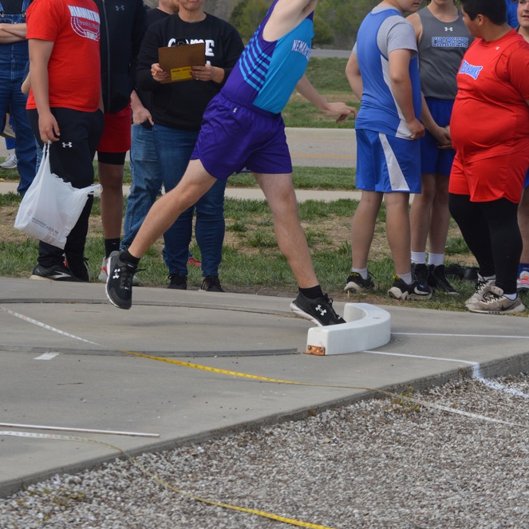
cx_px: 264
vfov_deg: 10.1
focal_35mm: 173
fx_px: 2991
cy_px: 172
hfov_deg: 10.1
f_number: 6.3
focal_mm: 90
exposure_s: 1/1600
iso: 400
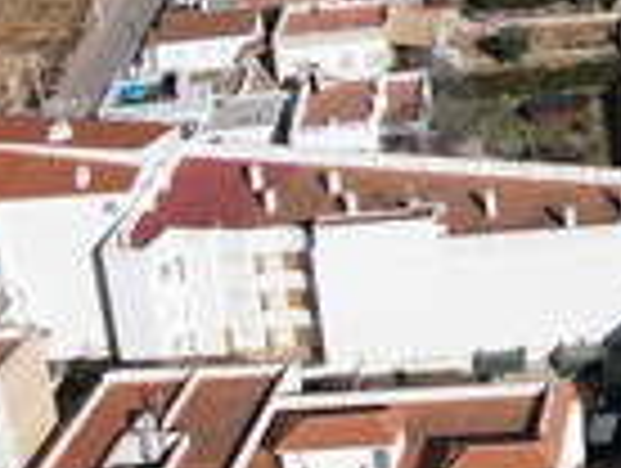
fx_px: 1438
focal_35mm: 80
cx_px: 963
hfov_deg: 20.4
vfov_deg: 17.2
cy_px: -173
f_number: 2.8
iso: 100
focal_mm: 4.5
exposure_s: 1/1000
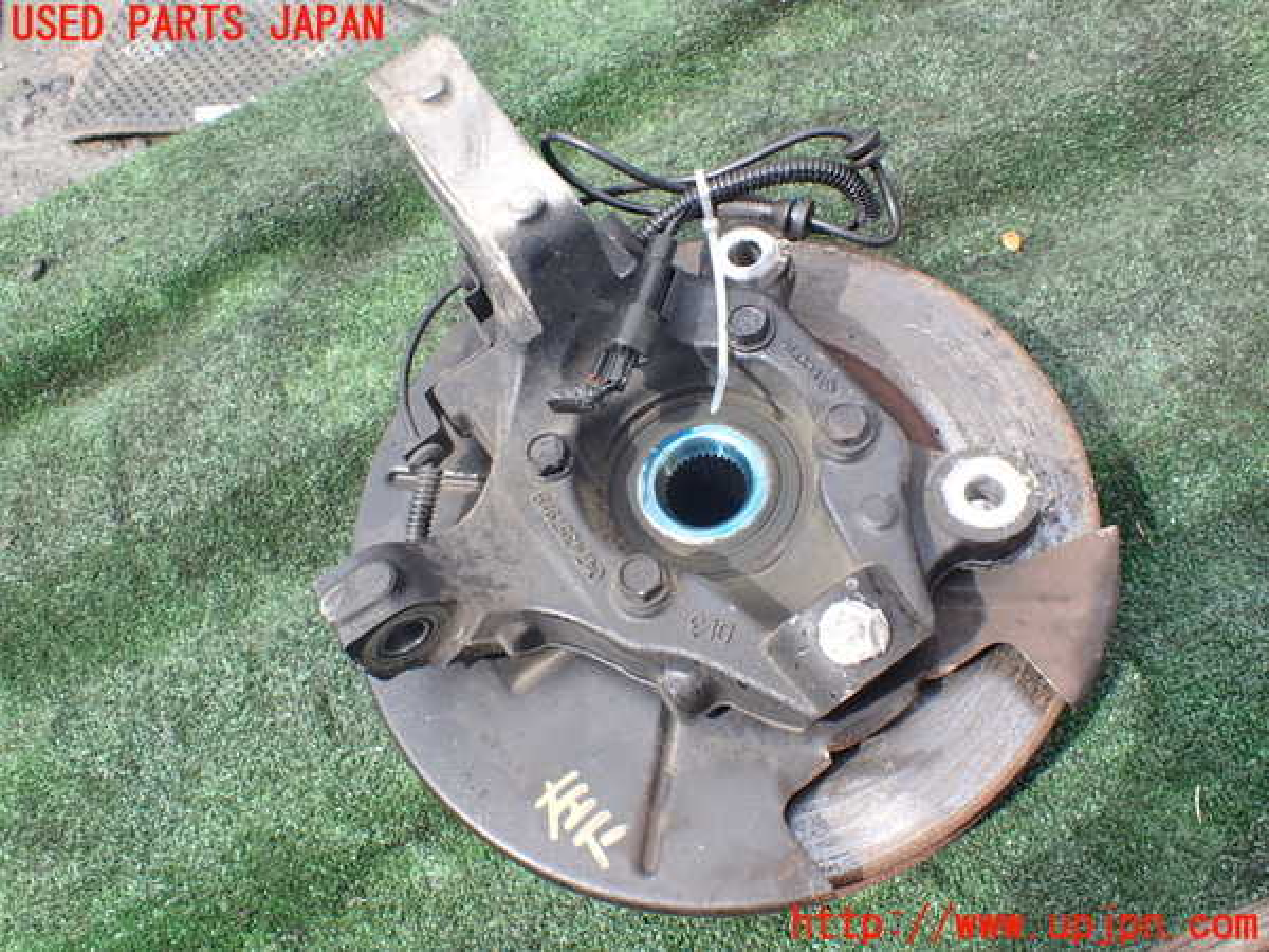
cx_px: 634
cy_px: 476
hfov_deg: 60.0
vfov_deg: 46.8
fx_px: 1100
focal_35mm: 30
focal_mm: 5.4
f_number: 3.2
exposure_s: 1/320
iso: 100
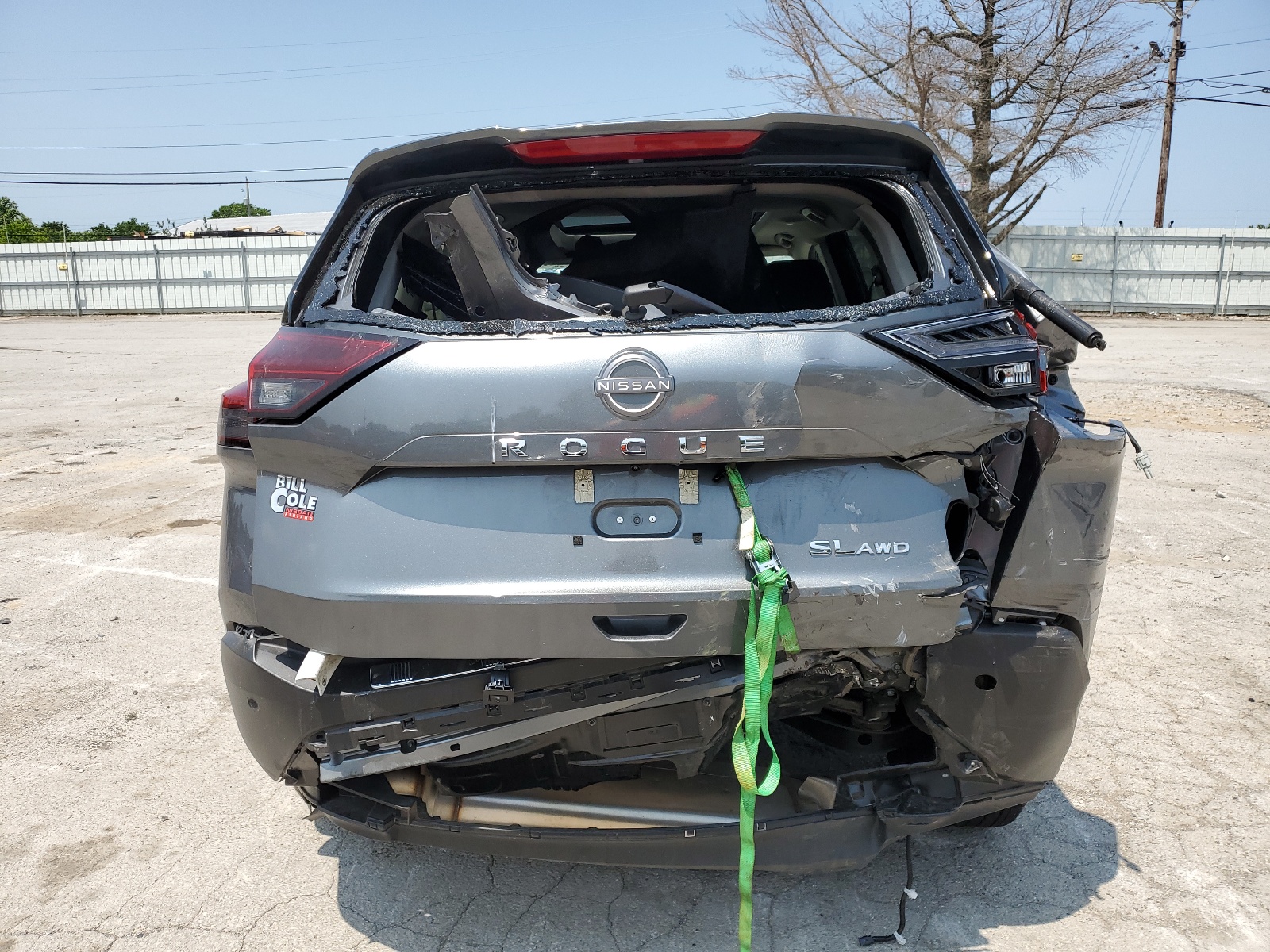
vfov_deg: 53.1
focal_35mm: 26
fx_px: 954
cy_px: 476
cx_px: 635
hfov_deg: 67.3
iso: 50
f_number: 1.5
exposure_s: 1/2500
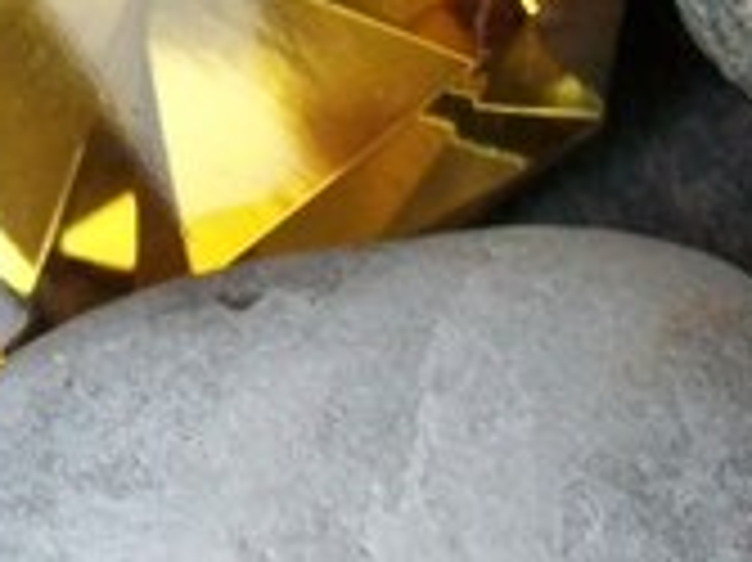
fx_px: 2670
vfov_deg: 11.9
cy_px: -9
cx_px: 419
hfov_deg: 16.0
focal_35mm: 123
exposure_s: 1/15
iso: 160
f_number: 2.8
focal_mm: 5.7
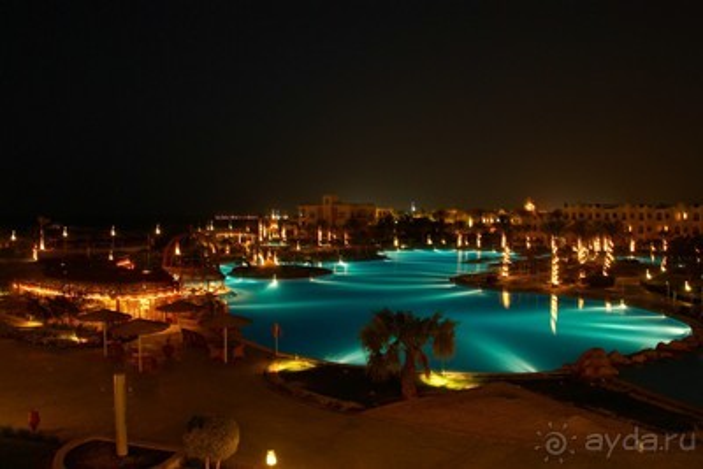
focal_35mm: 30
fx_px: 586
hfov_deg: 61.9
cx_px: 352
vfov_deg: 43.6
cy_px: 234
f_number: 6.3
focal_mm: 20
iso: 100
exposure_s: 30
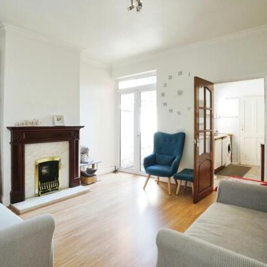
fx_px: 192
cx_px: 104
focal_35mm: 22
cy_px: 127
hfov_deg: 68.8
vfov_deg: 69.6
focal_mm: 16
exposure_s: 1/40
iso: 2000
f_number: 11
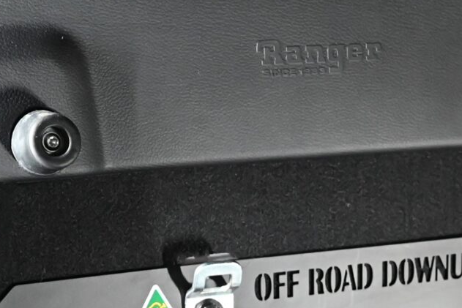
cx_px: 446
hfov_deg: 14.4
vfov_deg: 9.5
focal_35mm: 140
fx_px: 1797
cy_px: 489
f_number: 4.8
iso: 3600
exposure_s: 1/60
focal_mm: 34.5
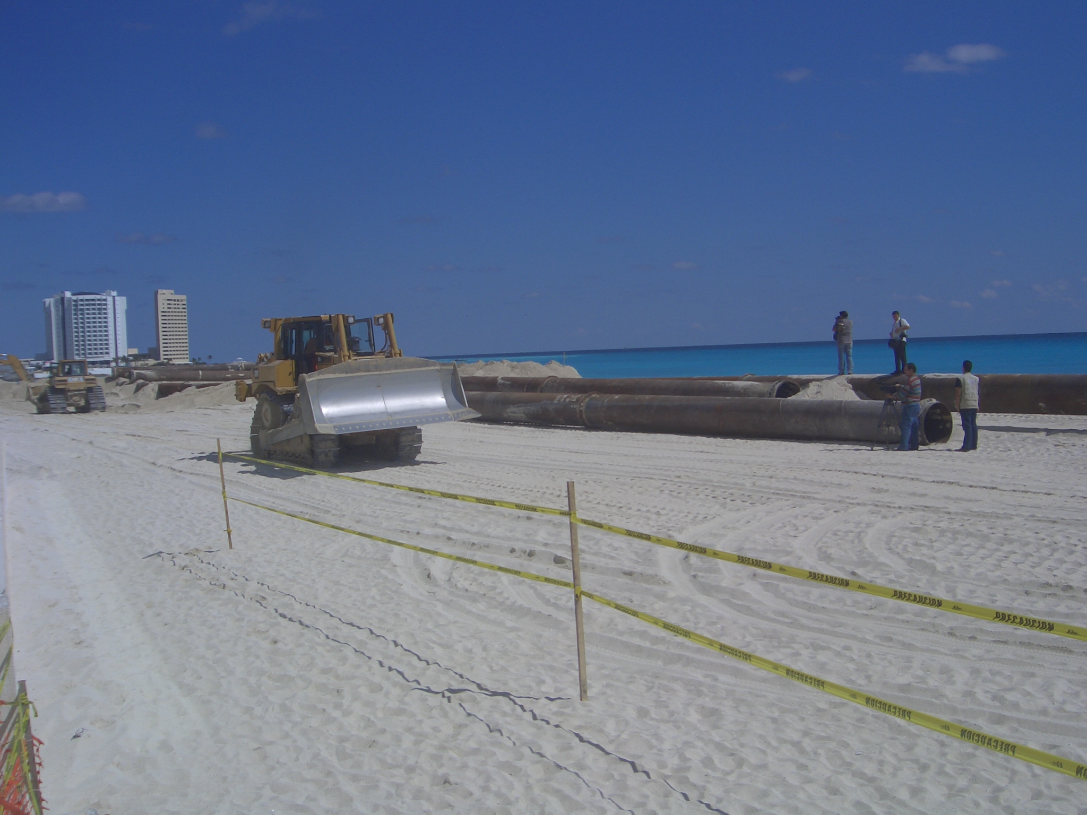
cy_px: 408
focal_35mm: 39
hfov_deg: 47.9
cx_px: 544
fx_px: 1225
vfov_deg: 36.8
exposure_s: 1/2000
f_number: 4.8
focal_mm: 8
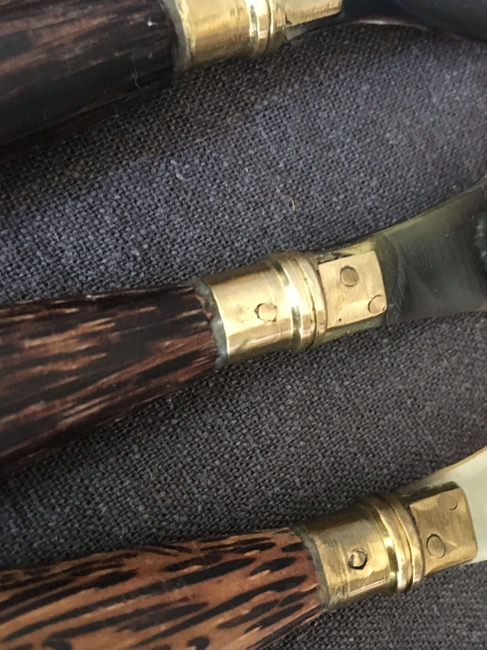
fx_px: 694
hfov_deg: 38.5
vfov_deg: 50.1
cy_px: 331
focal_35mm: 37
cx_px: 289
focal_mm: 4.15
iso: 320
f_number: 2.2
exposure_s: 1/17
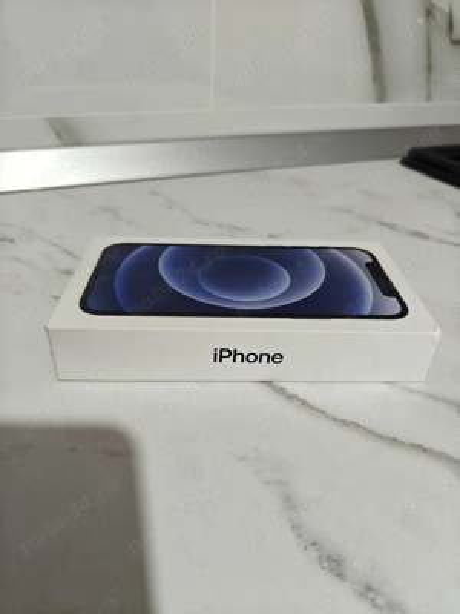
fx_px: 425
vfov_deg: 71.6
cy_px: 307
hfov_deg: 56.8
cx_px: 230
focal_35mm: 24
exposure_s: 1/62
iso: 500
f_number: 1.8
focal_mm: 5.59
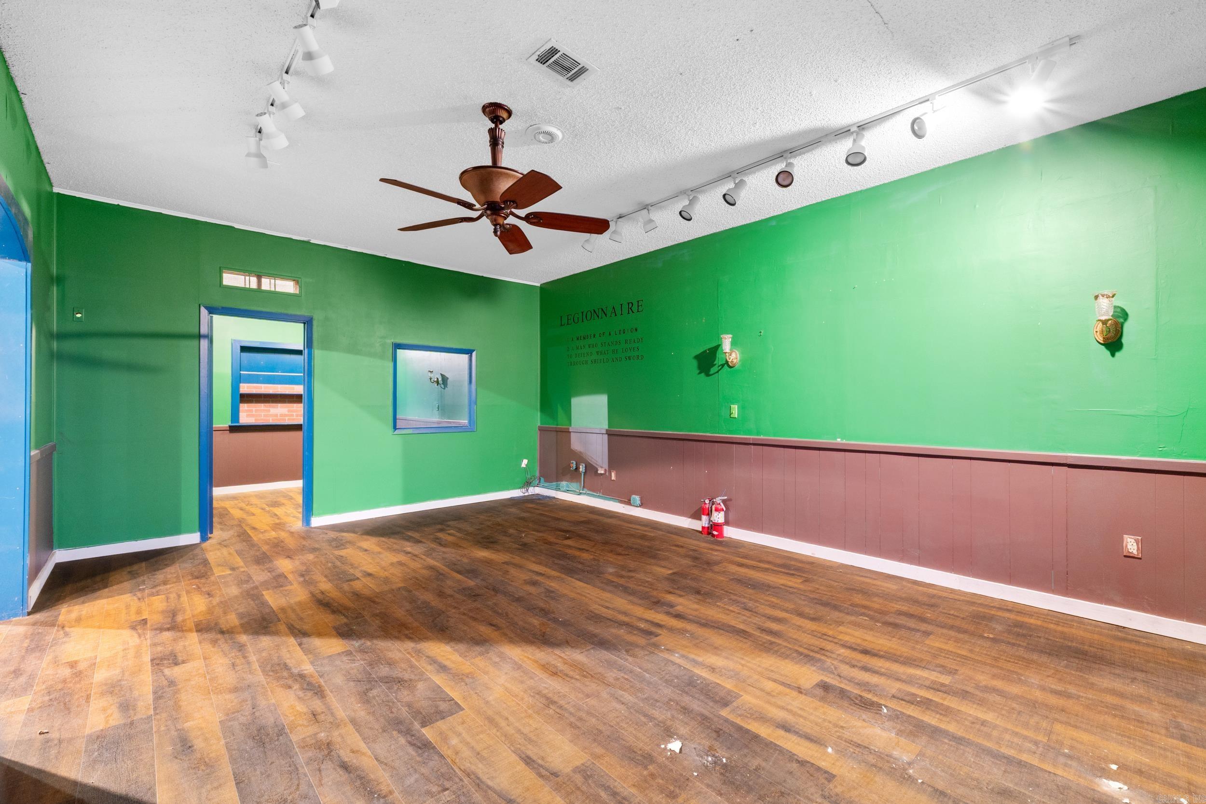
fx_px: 502
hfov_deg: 100.4
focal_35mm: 15
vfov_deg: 77.3
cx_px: 603
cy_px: 402
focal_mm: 10
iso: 400
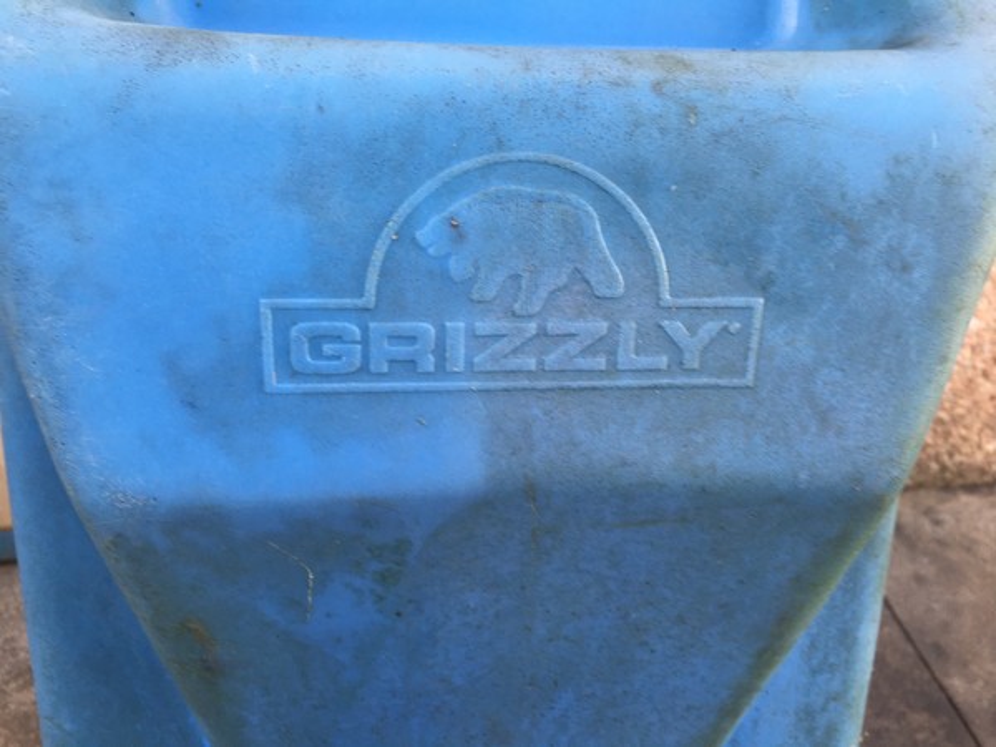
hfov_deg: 61.7
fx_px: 834
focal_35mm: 29
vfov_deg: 48.2
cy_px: 374
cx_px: 498
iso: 25
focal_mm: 4.15
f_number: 2.2
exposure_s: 1/50
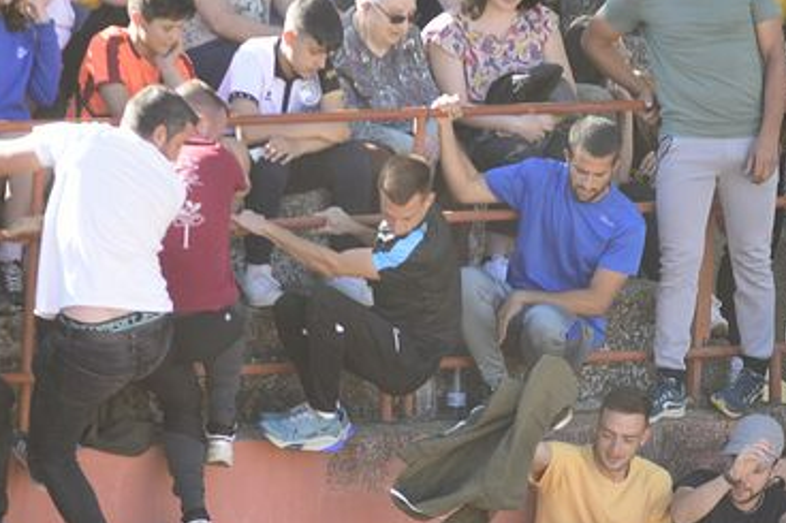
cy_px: 535
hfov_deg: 4.5
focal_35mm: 462
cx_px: 459
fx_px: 10082
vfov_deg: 3.0
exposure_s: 1/400
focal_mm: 200
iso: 250
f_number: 3.5
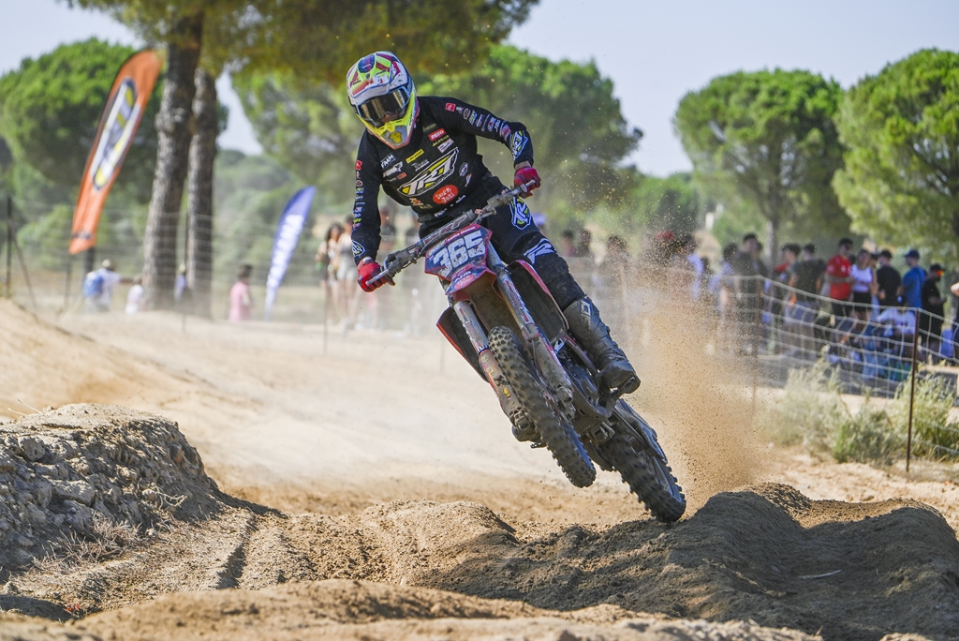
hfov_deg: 10.1
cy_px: 320
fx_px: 5437
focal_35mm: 204
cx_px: 480
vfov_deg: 6.7
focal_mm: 204
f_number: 6.3
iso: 280
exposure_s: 1/2000
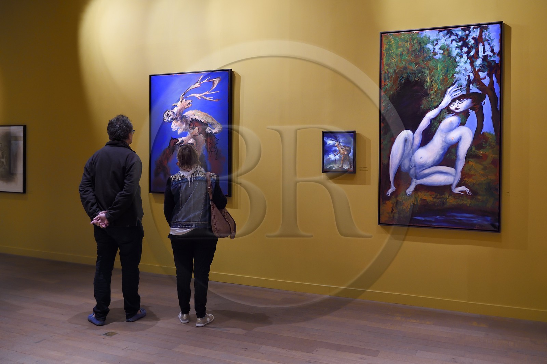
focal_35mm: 31
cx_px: 274
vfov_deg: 42.3
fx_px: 471
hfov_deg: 60.3
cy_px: 182
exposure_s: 1/15
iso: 1600
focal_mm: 31
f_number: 5.6
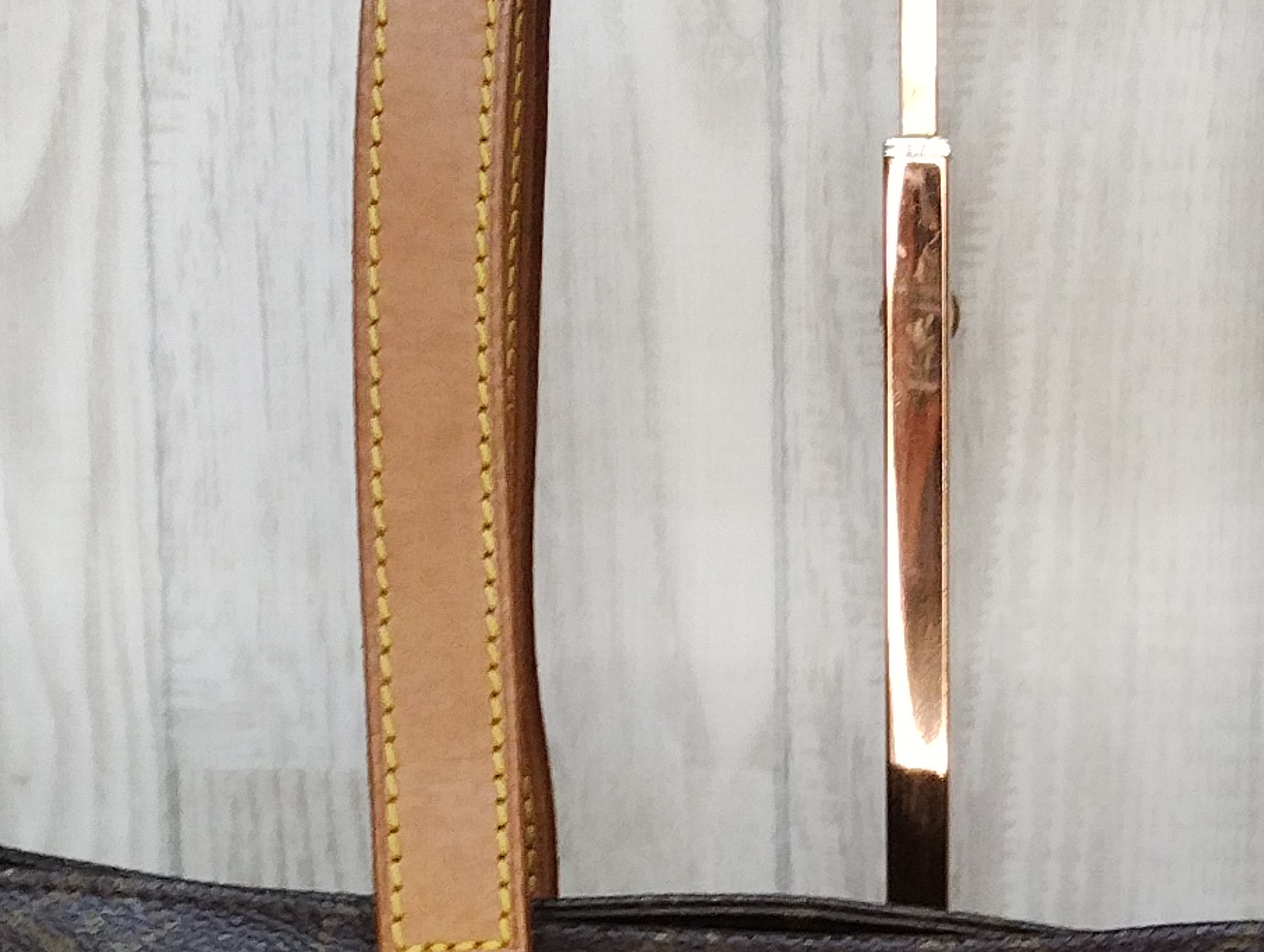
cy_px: 1353
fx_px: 4608
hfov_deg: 15.5
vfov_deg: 11.4
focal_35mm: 126
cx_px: 1028
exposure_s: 1/50
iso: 688
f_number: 1.8
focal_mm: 4.27
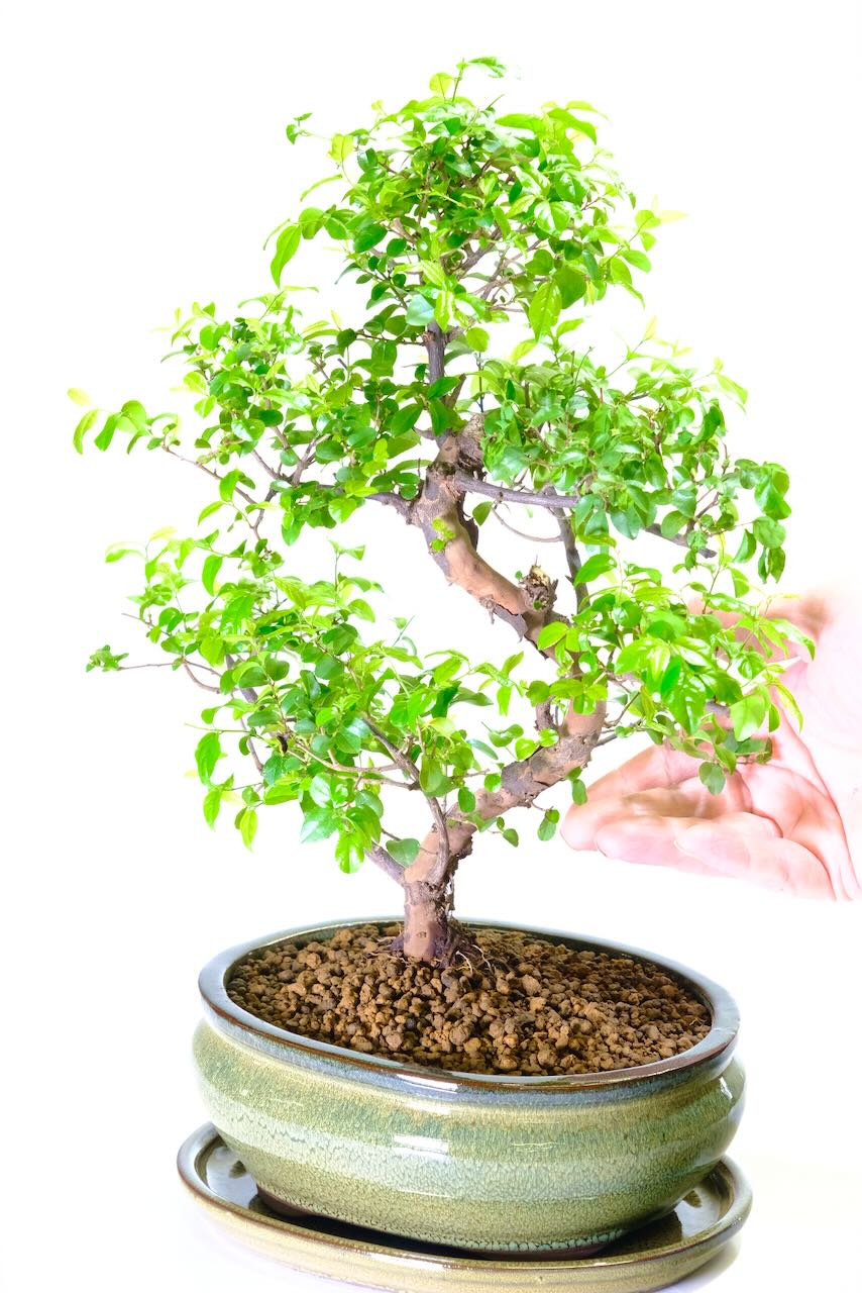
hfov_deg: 12.7
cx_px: 431
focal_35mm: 108
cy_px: 646
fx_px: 3877
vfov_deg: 18.9
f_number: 8
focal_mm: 72.1
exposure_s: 1/30
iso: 2500
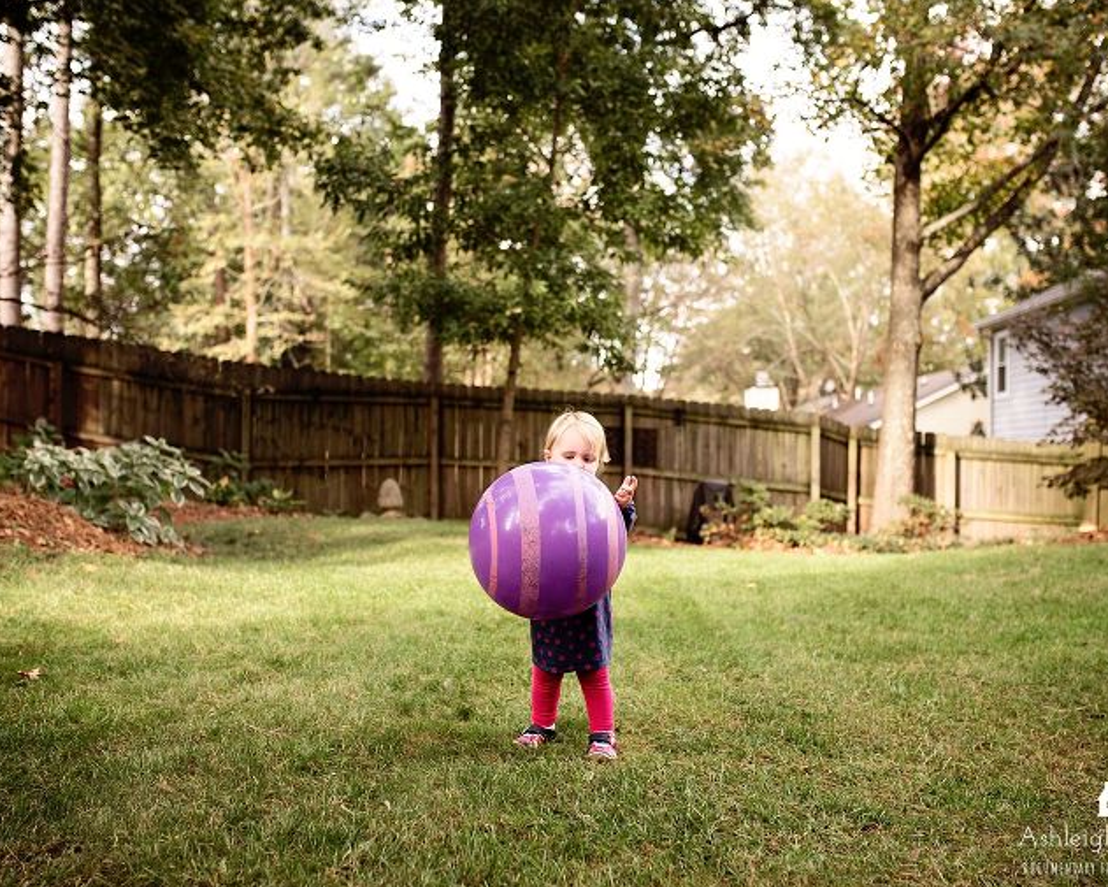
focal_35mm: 40
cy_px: 446
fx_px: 1312
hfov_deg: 45.8
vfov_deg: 37.3
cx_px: 553
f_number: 2.8
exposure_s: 1/1000
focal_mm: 35
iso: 400
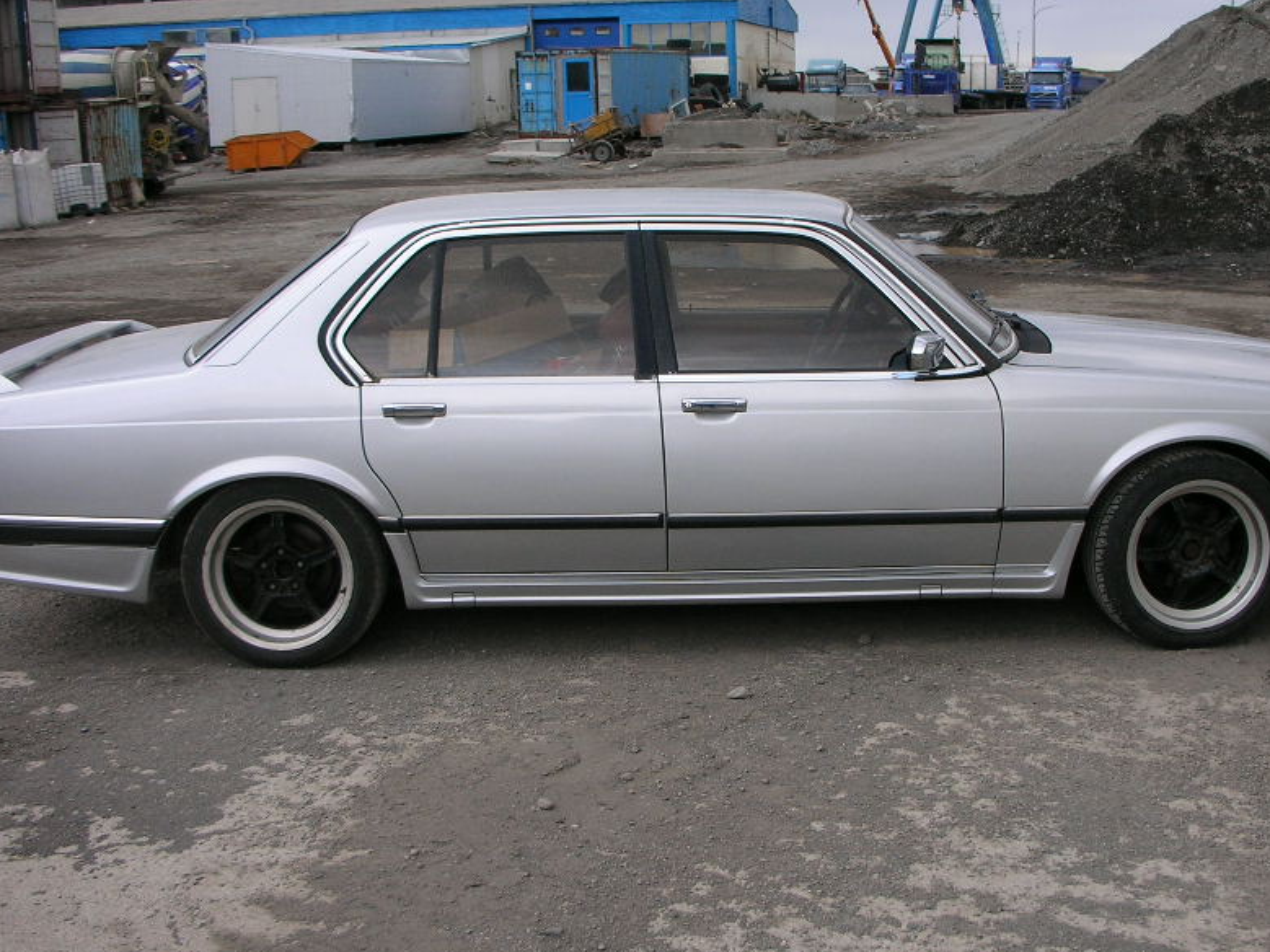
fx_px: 1687
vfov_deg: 31.5
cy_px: 468
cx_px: 691
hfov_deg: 41.2
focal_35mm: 46
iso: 50
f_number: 3
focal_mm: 5.8
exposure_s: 1/147
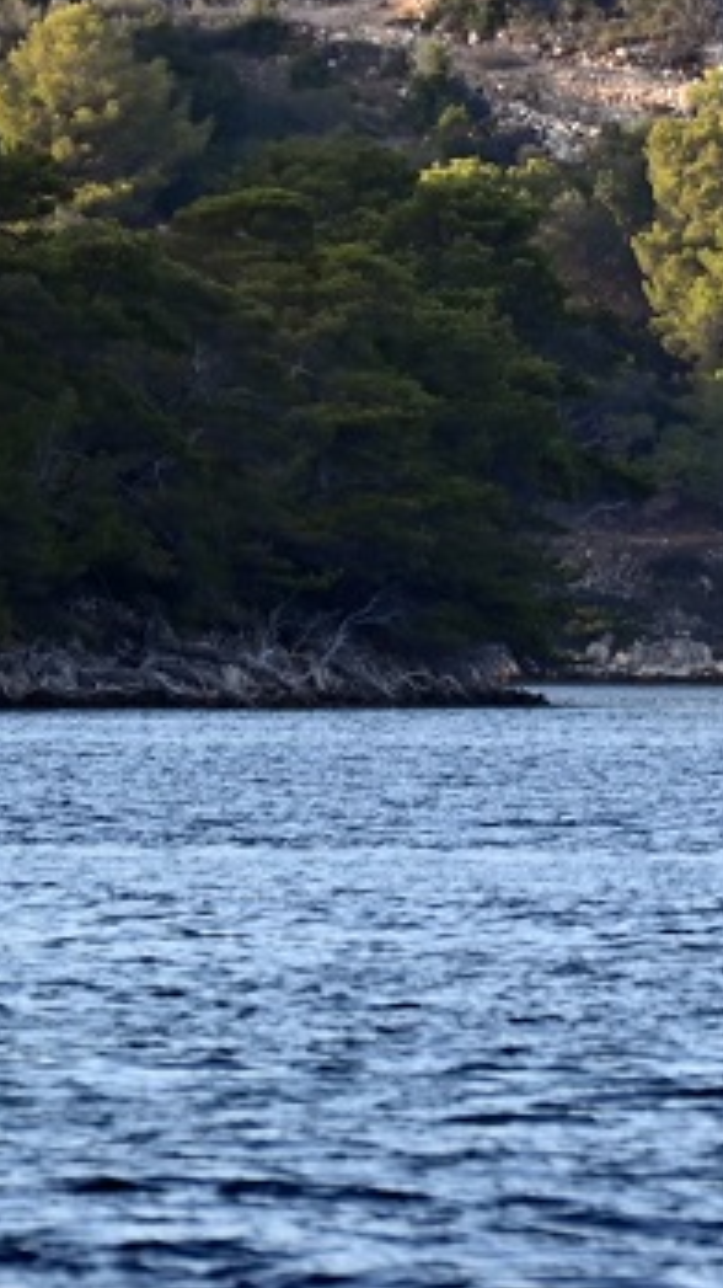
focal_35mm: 859
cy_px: -54
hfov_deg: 1.4
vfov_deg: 2.5
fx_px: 29312
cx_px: 1361
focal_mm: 220
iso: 400
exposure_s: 1/500
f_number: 5.3
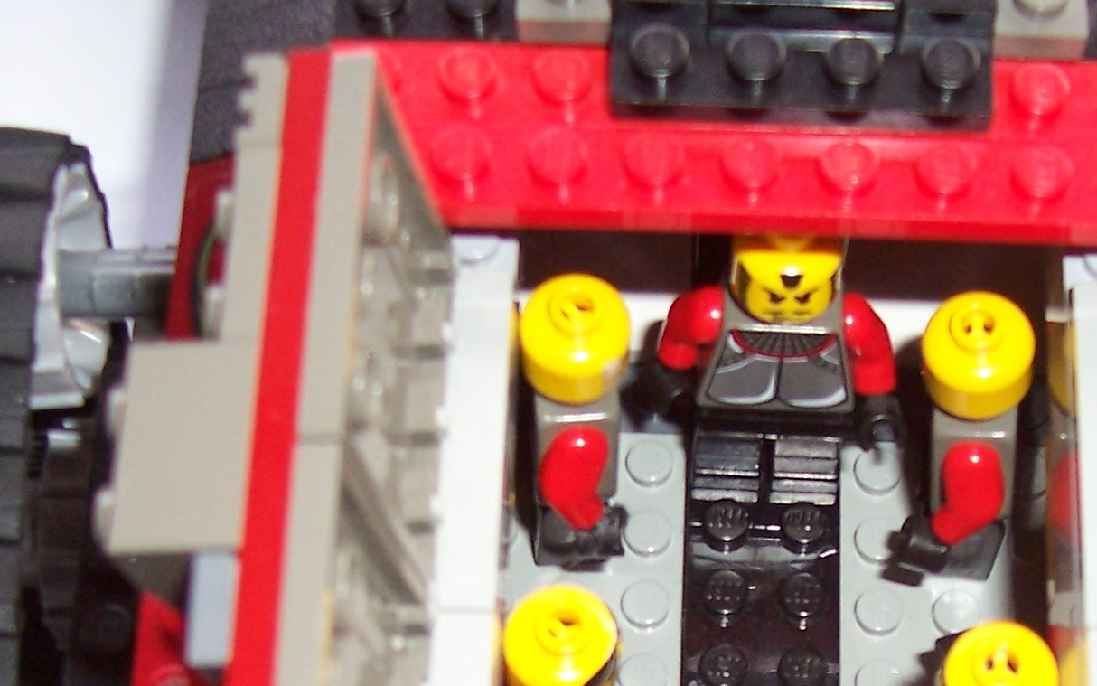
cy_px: 751
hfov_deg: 27.0
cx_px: 707
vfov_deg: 16.6
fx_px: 2272
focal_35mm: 76
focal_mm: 5.6
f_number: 2.7
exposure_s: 1/60
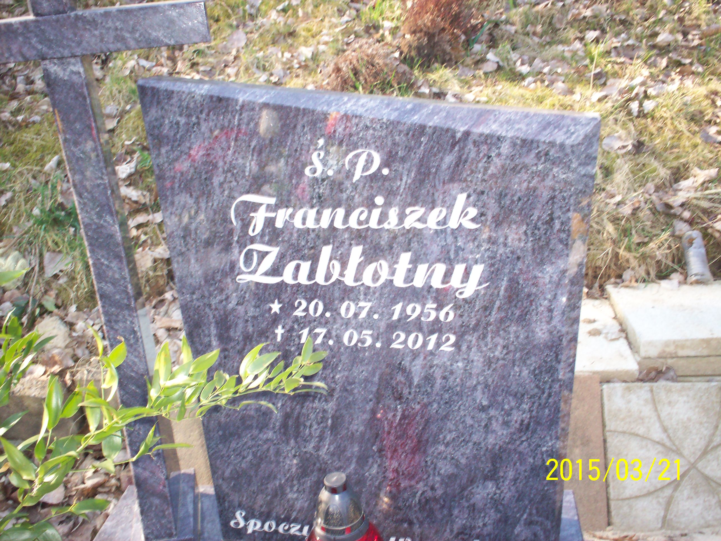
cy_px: 270
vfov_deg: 39.7
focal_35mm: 36
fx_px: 750
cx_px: 360
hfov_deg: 51.4
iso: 140
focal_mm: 6
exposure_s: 1/60
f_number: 4.5
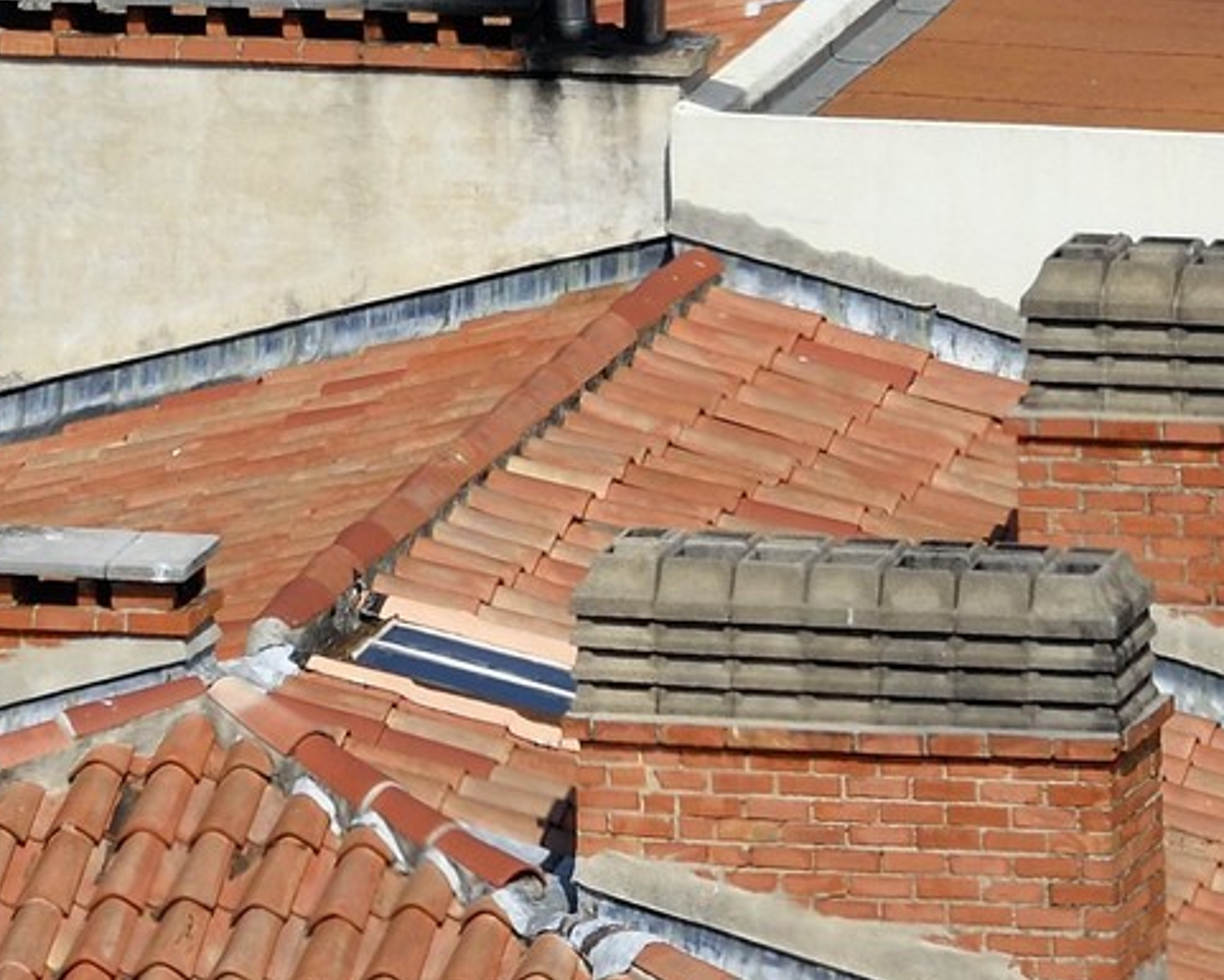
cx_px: 84
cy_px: -2019
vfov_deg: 1.6
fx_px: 33914
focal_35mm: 936
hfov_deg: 2.1
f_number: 13
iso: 200
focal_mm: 200
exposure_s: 1/250
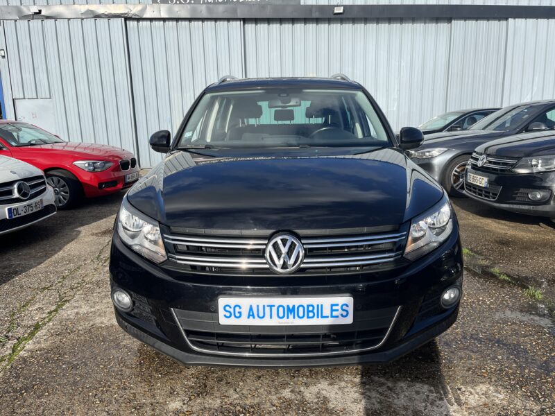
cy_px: 208
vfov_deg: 53.1
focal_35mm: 26
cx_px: 278
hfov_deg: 67.3
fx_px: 417
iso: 50
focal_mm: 5.1
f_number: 1.6
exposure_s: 1/3521
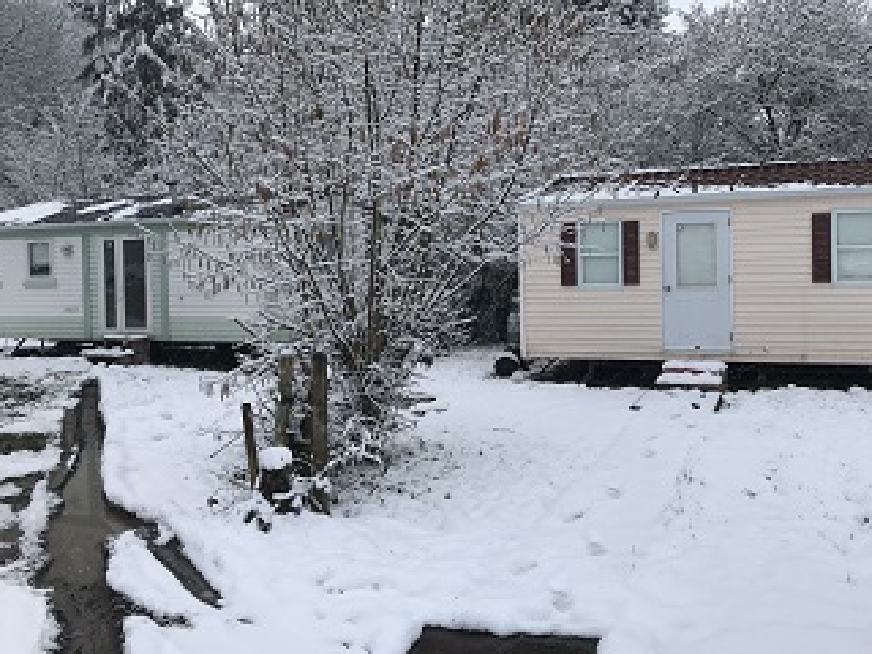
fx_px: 882
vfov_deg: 40.7
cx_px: 510
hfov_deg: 52.4
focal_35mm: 35
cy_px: 300
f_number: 1.8
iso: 20
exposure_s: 1/1996
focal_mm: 3.99
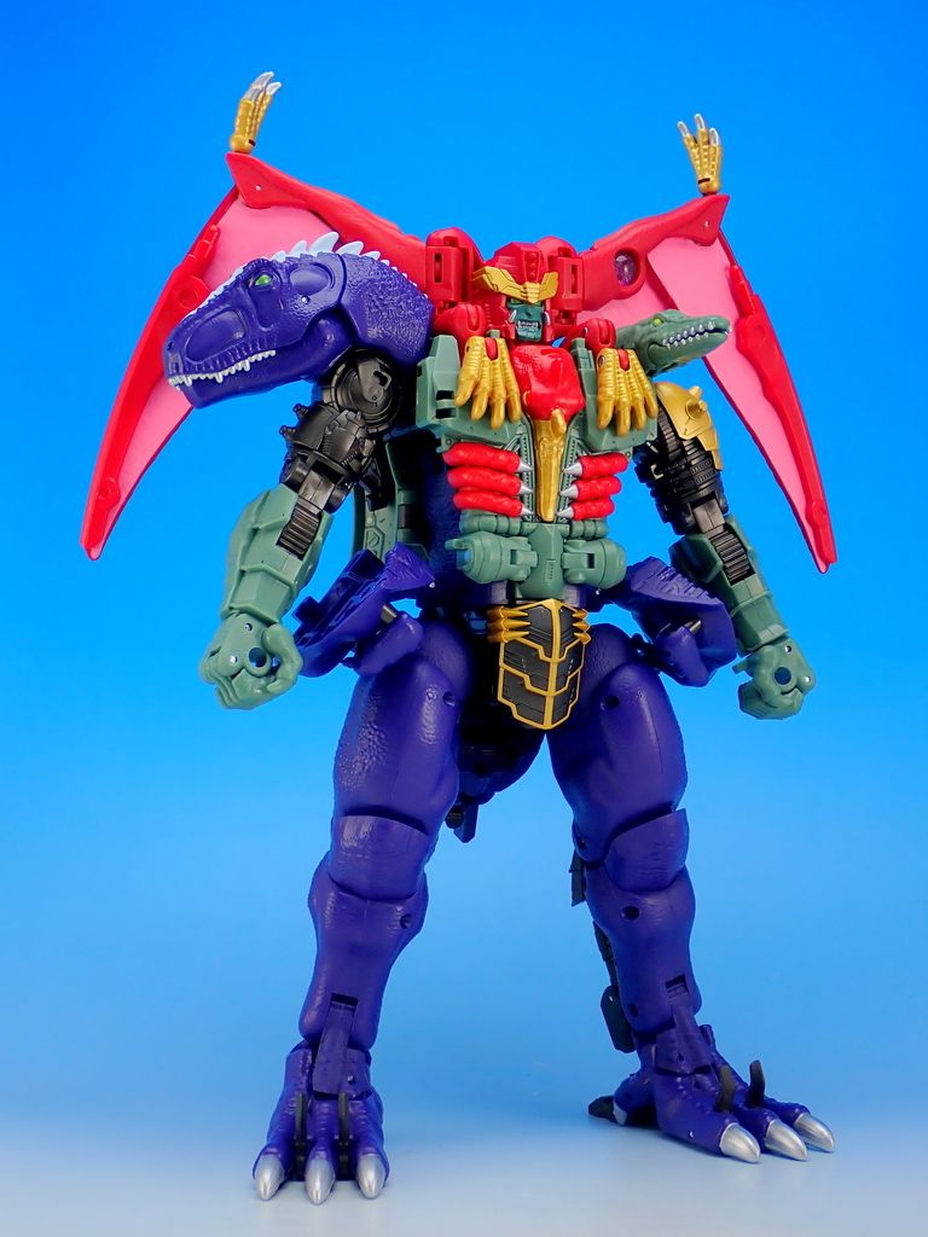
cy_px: 618
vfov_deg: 38.2
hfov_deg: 29.1
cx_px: 464
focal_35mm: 50
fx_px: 1787
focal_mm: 9.01
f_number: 3.2
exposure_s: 1/25
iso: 100
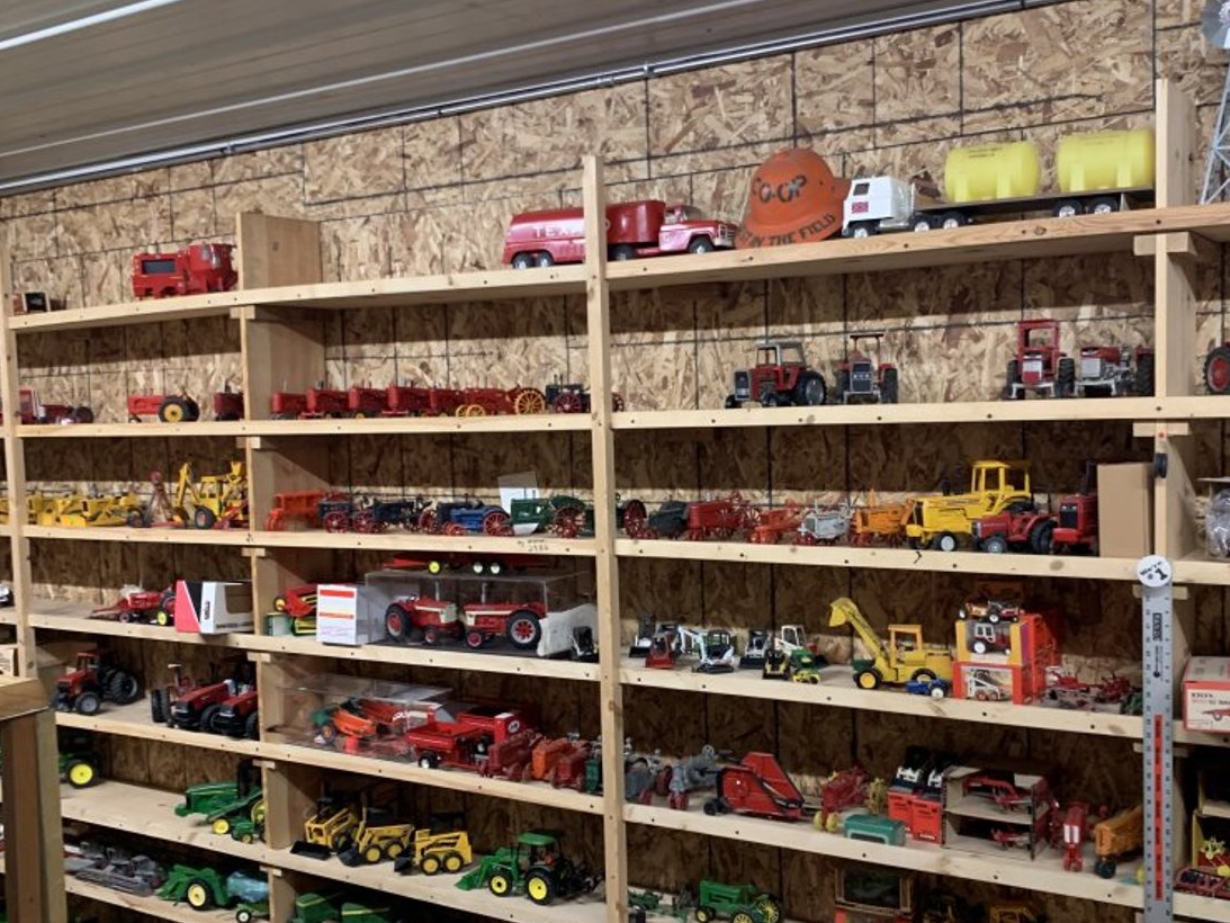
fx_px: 1279
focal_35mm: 36
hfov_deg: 51.1
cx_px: 713
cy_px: 506
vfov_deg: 39.6
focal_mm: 4.25
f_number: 1.8
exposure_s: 1/60
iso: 160
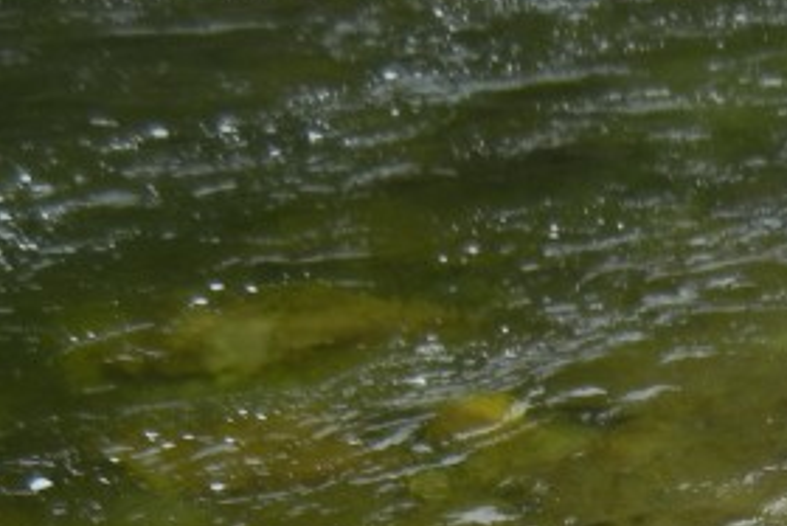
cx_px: 762
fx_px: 2493
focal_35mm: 114
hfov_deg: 17.6
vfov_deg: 11.6
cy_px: 768
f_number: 3.5
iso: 160
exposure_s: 1/464
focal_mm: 5.4
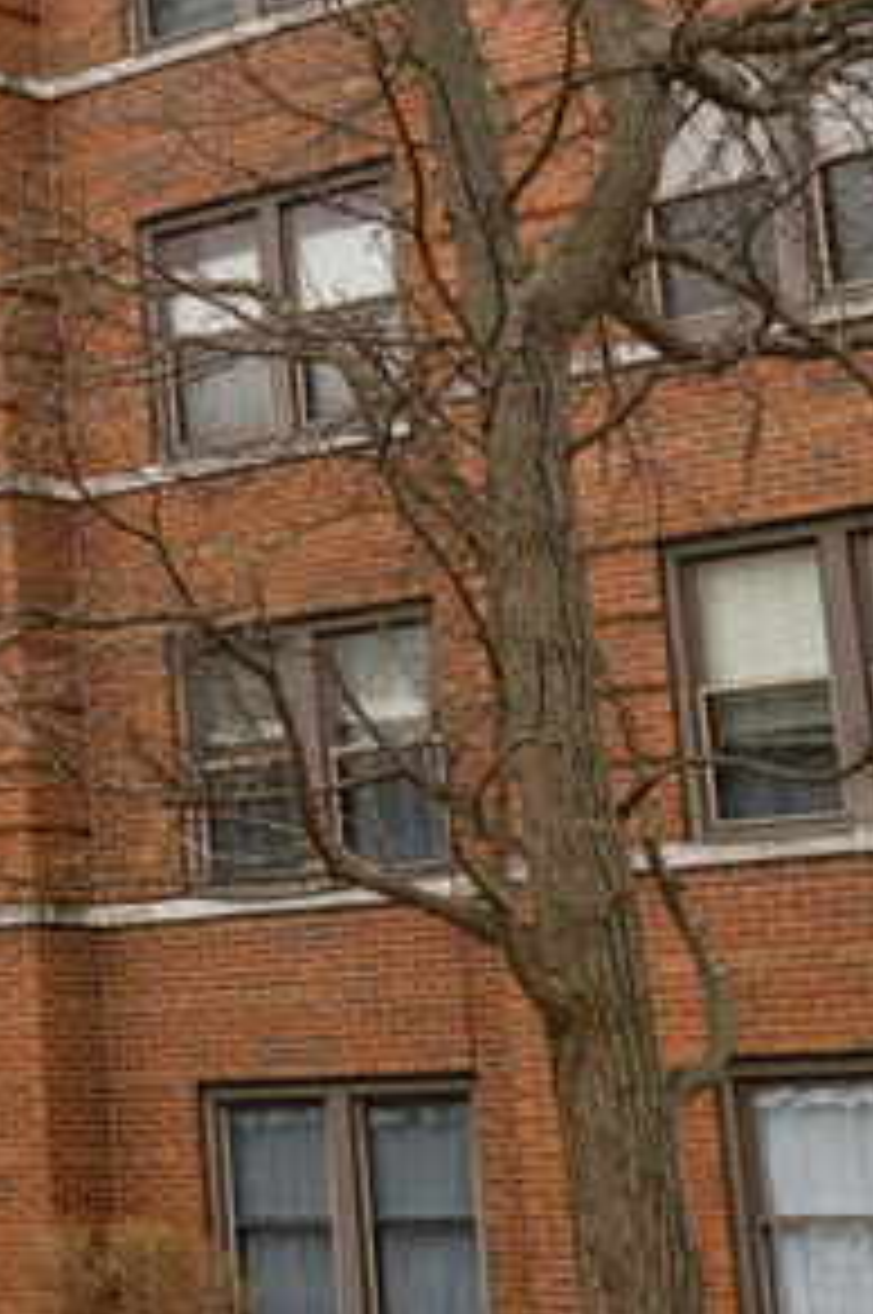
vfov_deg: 20.1
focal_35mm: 100
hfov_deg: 12.6
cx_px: -657
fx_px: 3646
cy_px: 189
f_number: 8
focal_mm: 18
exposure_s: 1/320
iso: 400
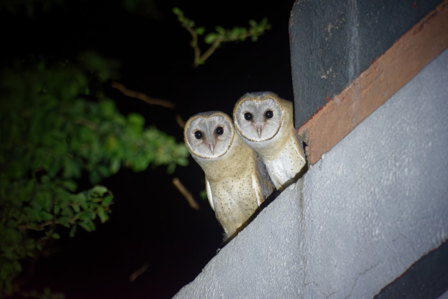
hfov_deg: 2.7
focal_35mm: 750
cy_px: 150
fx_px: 9333
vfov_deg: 1.8
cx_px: 224
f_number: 6.3
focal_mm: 500
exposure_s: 1/125
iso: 2000
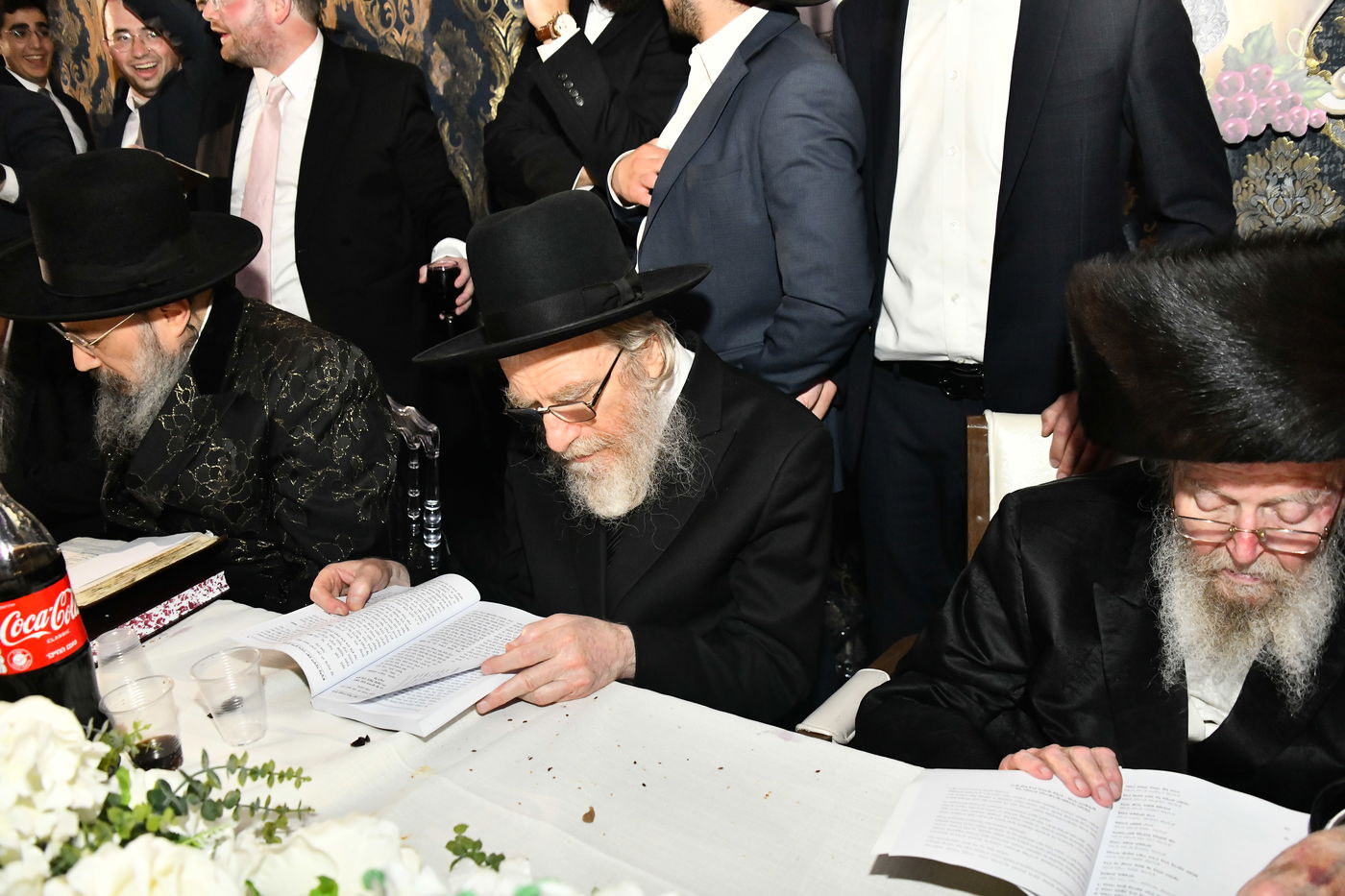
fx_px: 1046
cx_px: 672
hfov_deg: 65.5
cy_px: 448
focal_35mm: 28
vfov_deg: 46.4
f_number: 5.6
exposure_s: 1/200
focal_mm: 28
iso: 3200
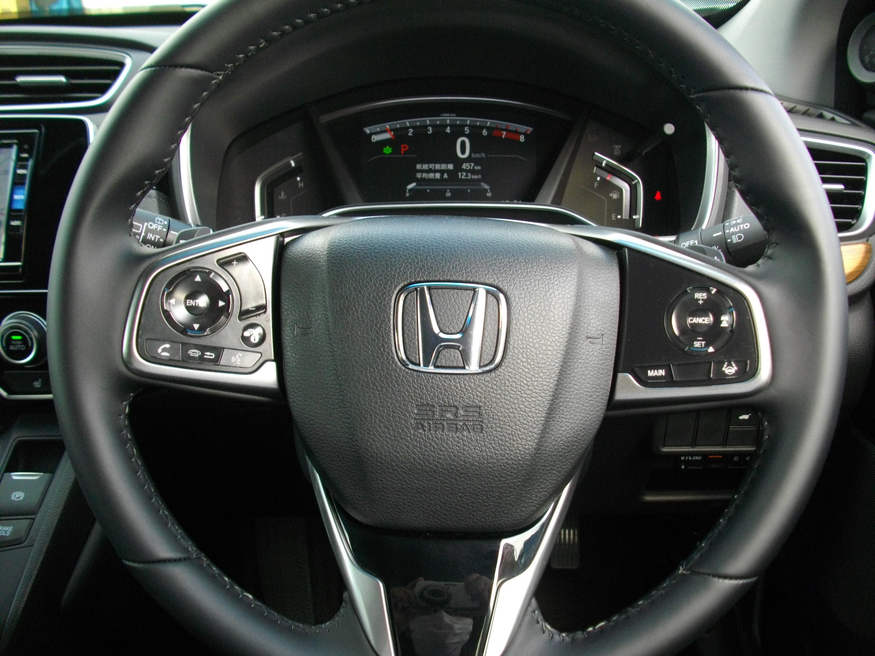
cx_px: 438
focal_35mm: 32
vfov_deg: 44.2
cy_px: 328
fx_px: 809
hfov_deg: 56.8
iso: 200
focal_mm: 5.7
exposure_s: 1/125
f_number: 2.9
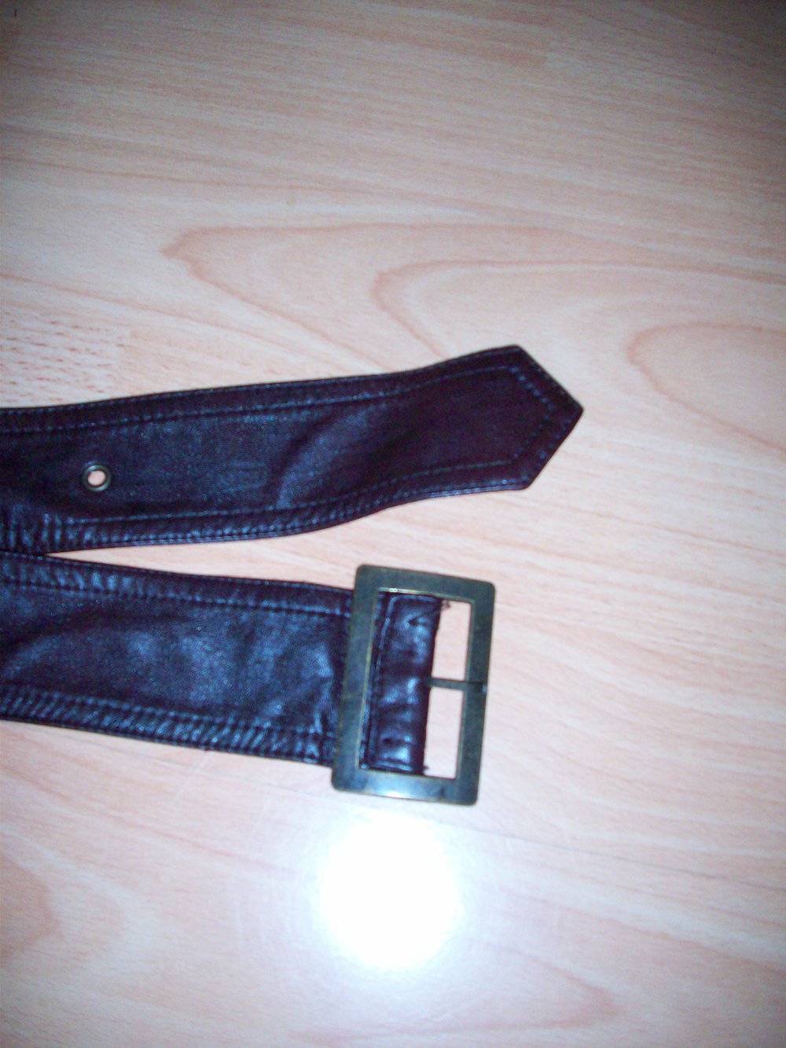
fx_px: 1120
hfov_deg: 38.7
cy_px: 524
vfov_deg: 50.1
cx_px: 393
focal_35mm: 37
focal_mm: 6.2
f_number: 2.8
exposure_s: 1/45
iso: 160
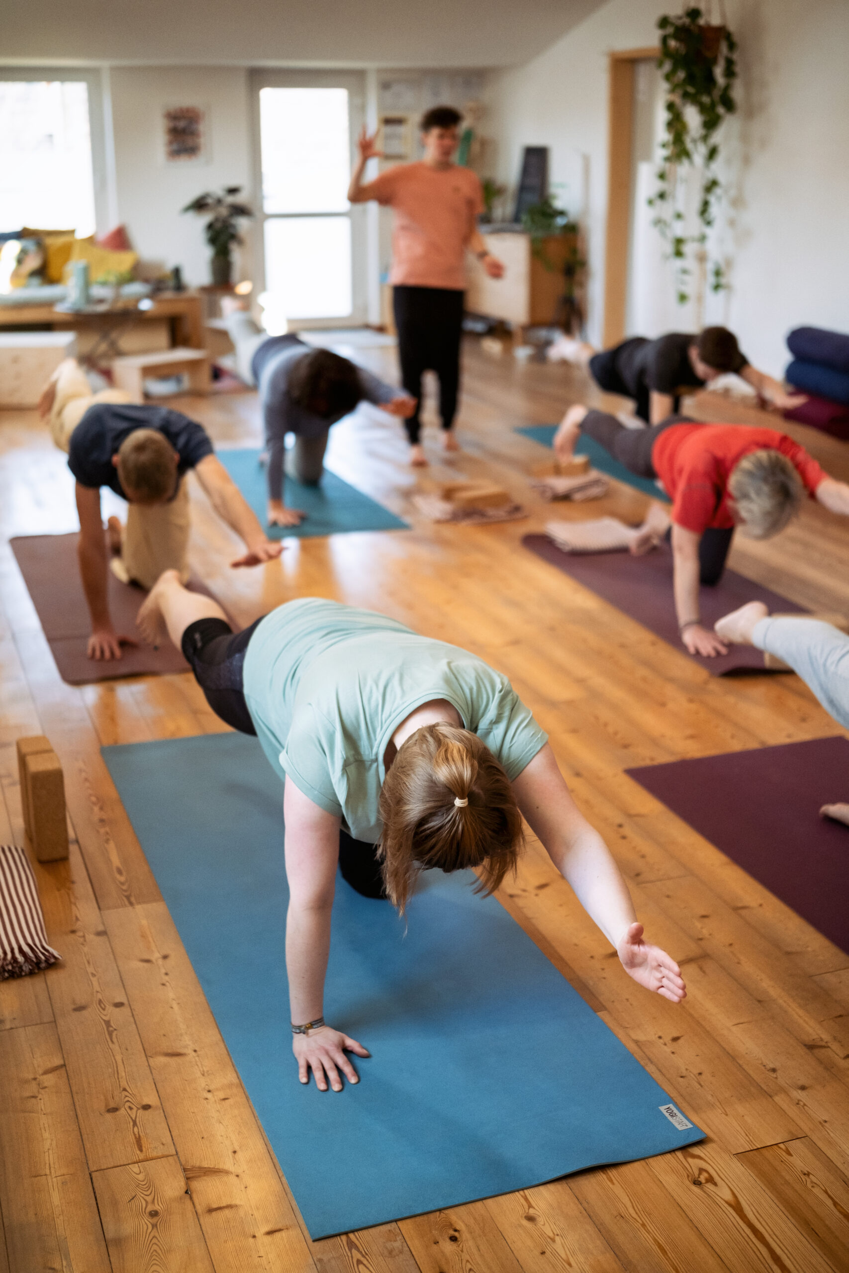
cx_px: 424
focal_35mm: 41
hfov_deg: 32.6
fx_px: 1450
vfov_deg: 47.4
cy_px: 636
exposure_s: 1/900
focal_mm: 27
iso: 800
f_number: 1.2
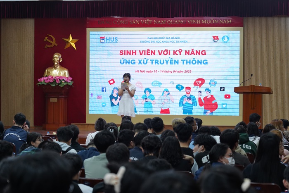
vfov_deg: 14.3
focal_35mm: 96
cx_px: 144
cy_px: 96
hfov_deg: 21.2
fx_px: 771
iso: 3200
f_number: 5.6
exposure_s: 1/125
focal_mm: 96
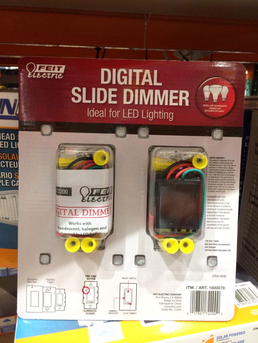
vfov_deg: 61.7
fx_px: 288
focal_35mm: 29
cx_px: 129
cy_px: 172
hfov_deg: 48.2
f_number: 2.2
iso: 100
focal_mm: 4.15
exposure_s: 1/30
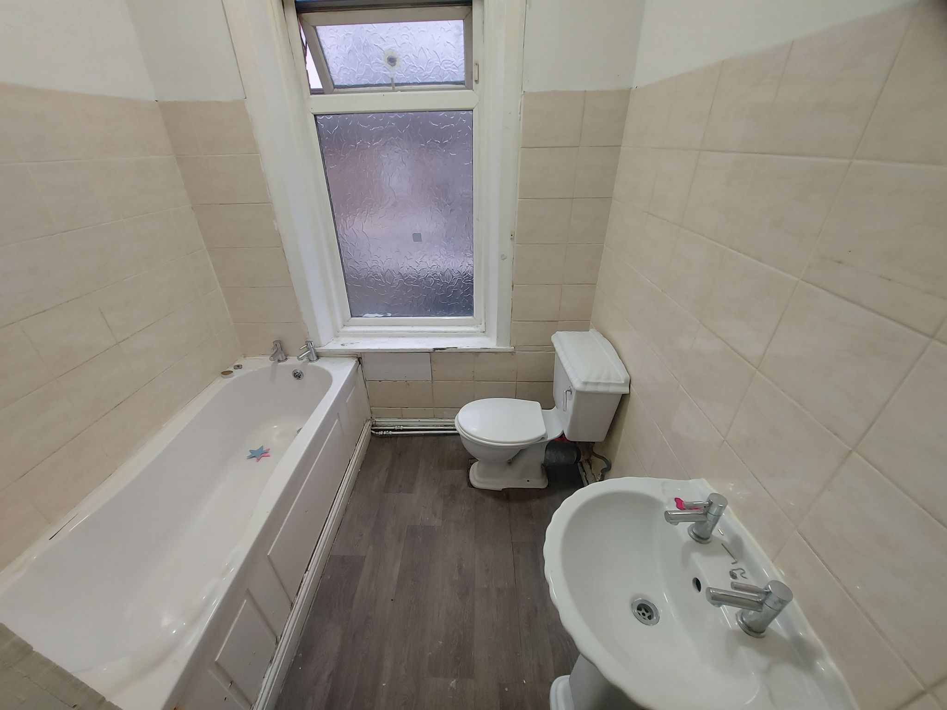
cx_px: 474
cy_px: 355
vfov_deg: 89.9
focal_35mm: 13
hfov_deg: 106.2
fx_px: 356
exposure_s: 1/50
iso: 160
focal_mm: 1.74
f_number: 2.2
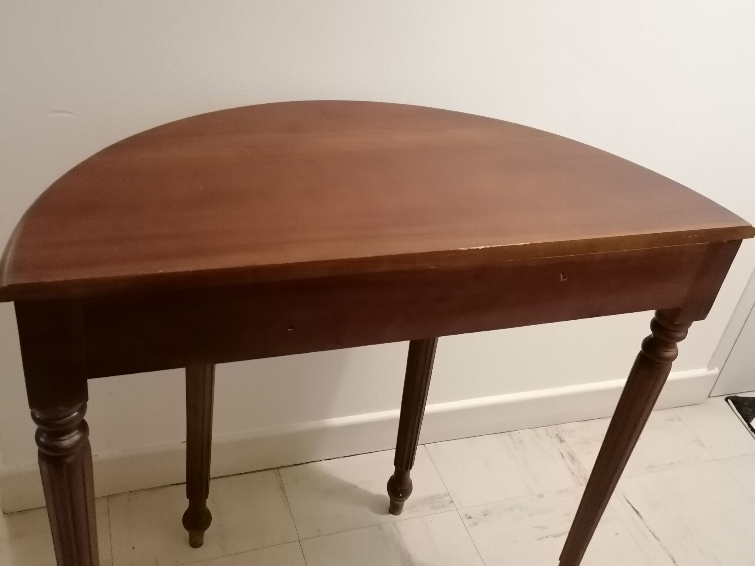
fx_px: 807
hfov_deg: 50.1
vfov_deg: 38.7
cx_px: 378
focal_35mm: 37
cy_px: 283
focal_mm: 4.75
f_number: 1.8
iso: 1250
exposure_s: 1/16.7
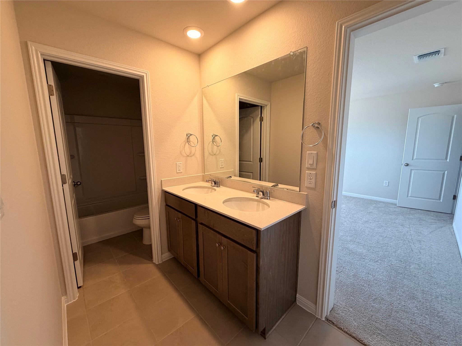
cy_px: 173
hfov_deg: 102.1
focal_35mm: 14
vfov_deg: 85.7
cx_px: 231
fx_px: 187
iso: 160
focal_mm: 2.22
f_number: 2.2
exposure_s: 1/120
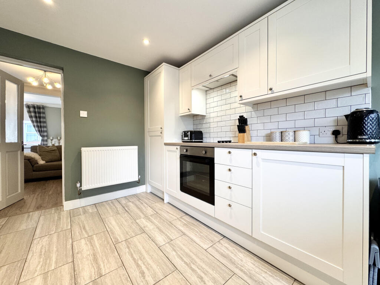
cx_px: 190
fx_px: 154
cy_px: 142
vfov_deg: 85.7
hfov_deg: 102.1
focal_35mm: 14
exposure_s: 1/100
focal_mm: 2.22
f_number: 2.2
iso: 125
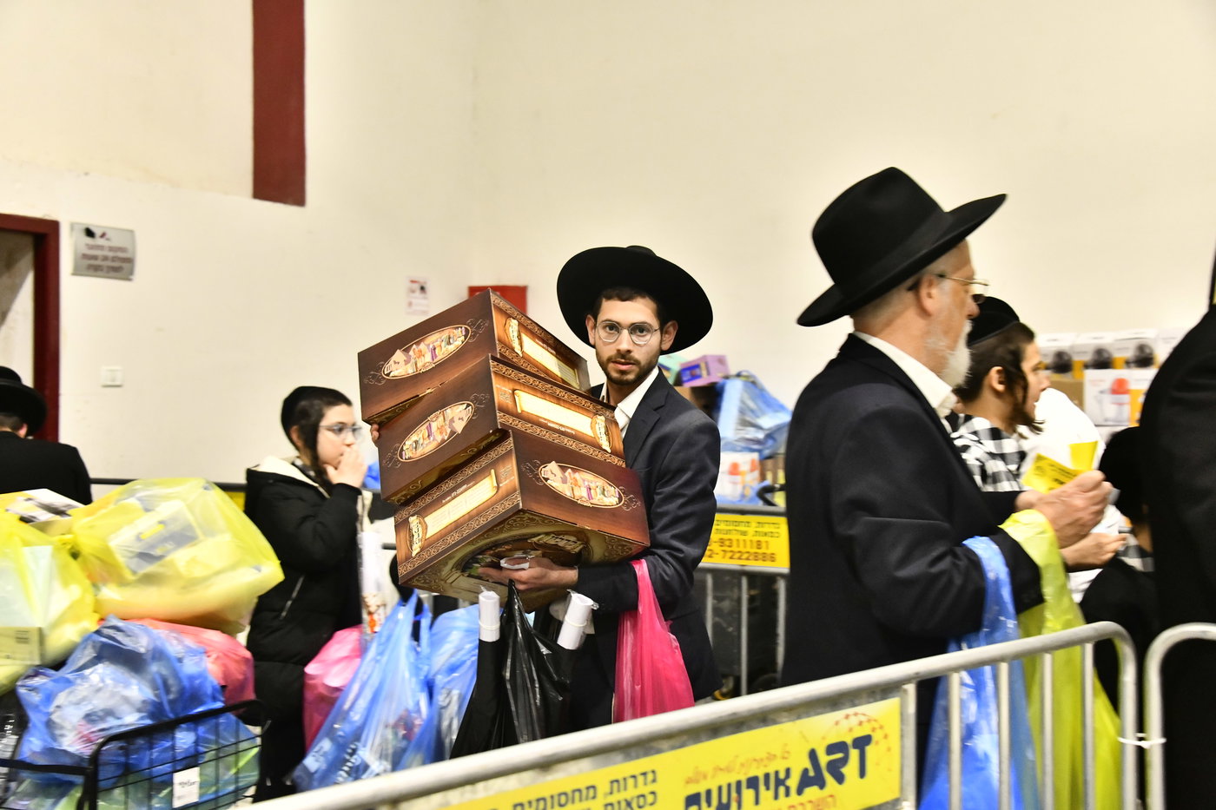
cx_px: 608
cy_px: 405
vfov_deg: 28.1
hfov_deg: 41.1
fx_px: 1621
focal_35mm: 48
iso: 4000
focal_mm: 48
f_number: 5.6
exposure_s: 1/125
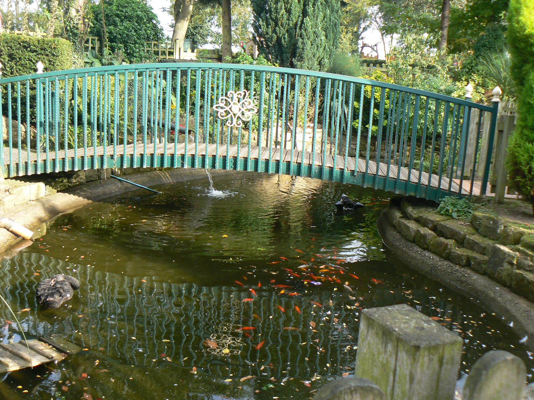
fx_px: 555
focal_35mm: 36
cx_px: 267
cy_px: 200
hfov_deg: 51.4
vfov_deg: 39.7
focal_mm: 6
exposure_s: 1/100
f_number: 4
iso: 80
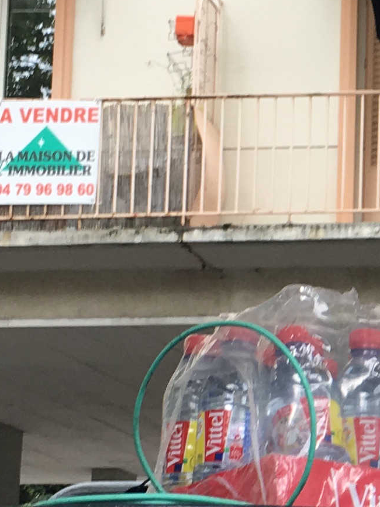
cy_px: 395
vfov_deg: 14.5
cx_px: 596
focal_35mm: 135
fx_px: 1975
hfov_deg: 10.6
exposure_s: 1/50
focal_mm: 4.15
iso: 25
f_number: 2.2
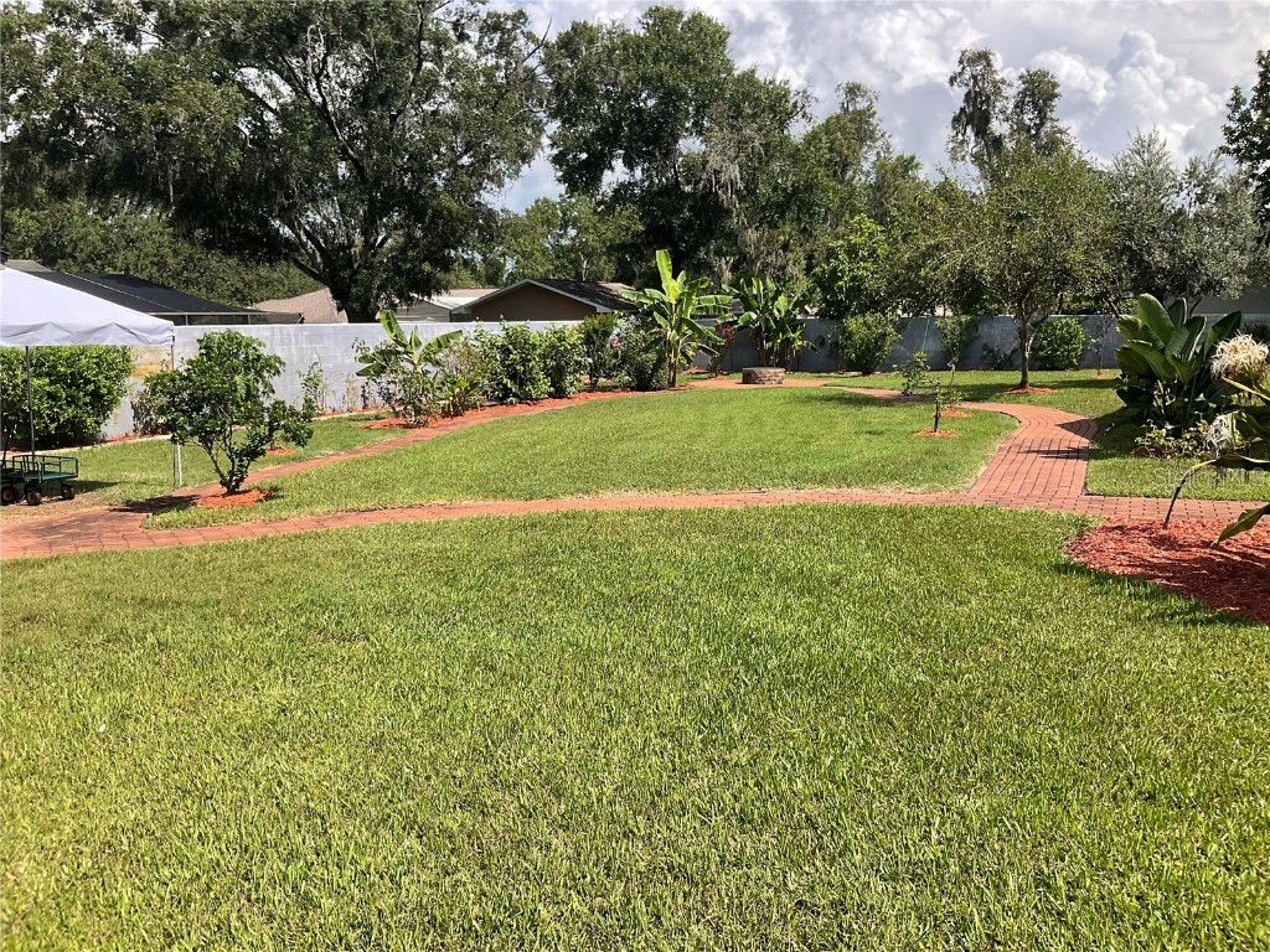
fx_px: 1064
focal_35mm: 29
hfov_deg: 61.7
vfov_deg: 48.2
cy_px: 476
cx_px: 635
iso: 16
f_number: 1.8
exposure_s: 1/1250
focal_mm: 3
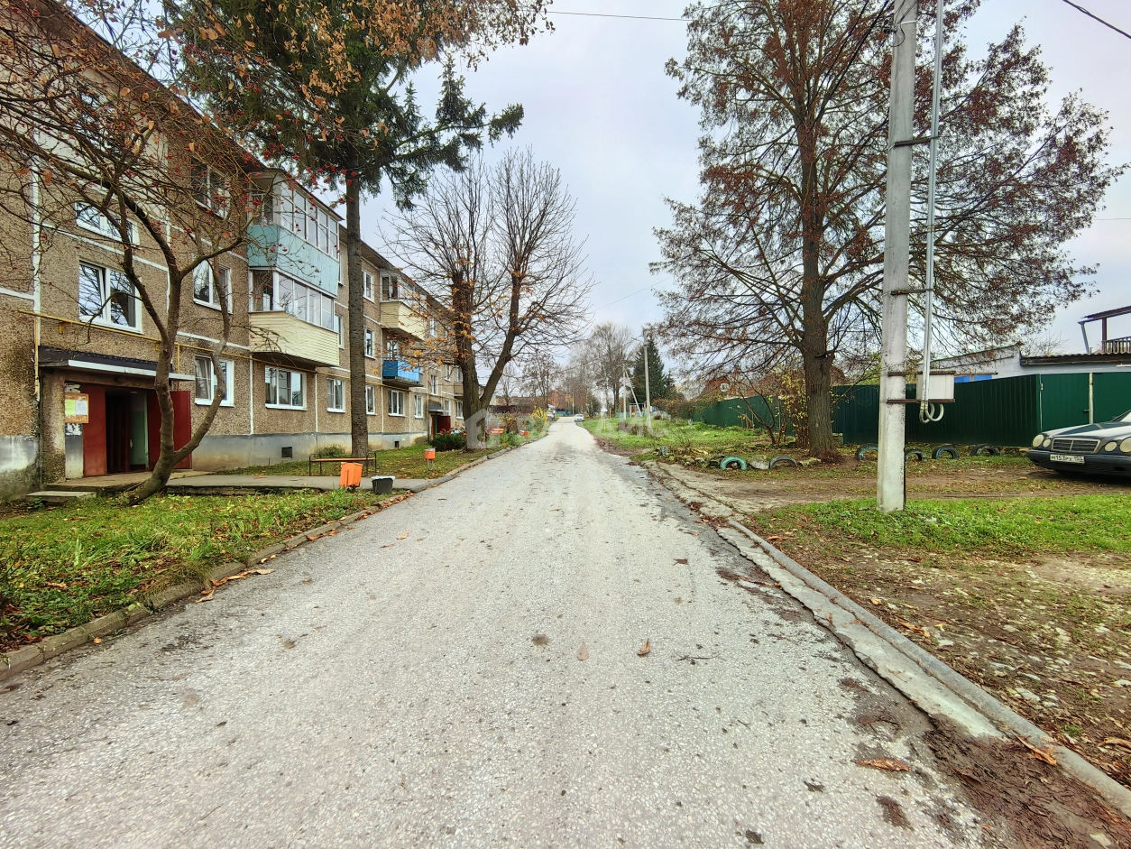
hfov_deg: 106.2
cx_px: 566
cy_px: 424
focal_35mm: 13
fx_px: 425
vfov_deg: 89.9
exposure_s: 1/132
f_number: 2.2
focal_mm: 1.95
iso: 50
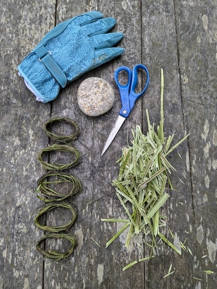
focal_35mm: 27
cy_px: 144
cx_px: 108
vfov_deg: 65.3
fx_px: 226
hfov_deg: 51.4
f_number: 1.73
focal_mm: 4.38
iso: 55
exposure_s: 1/433
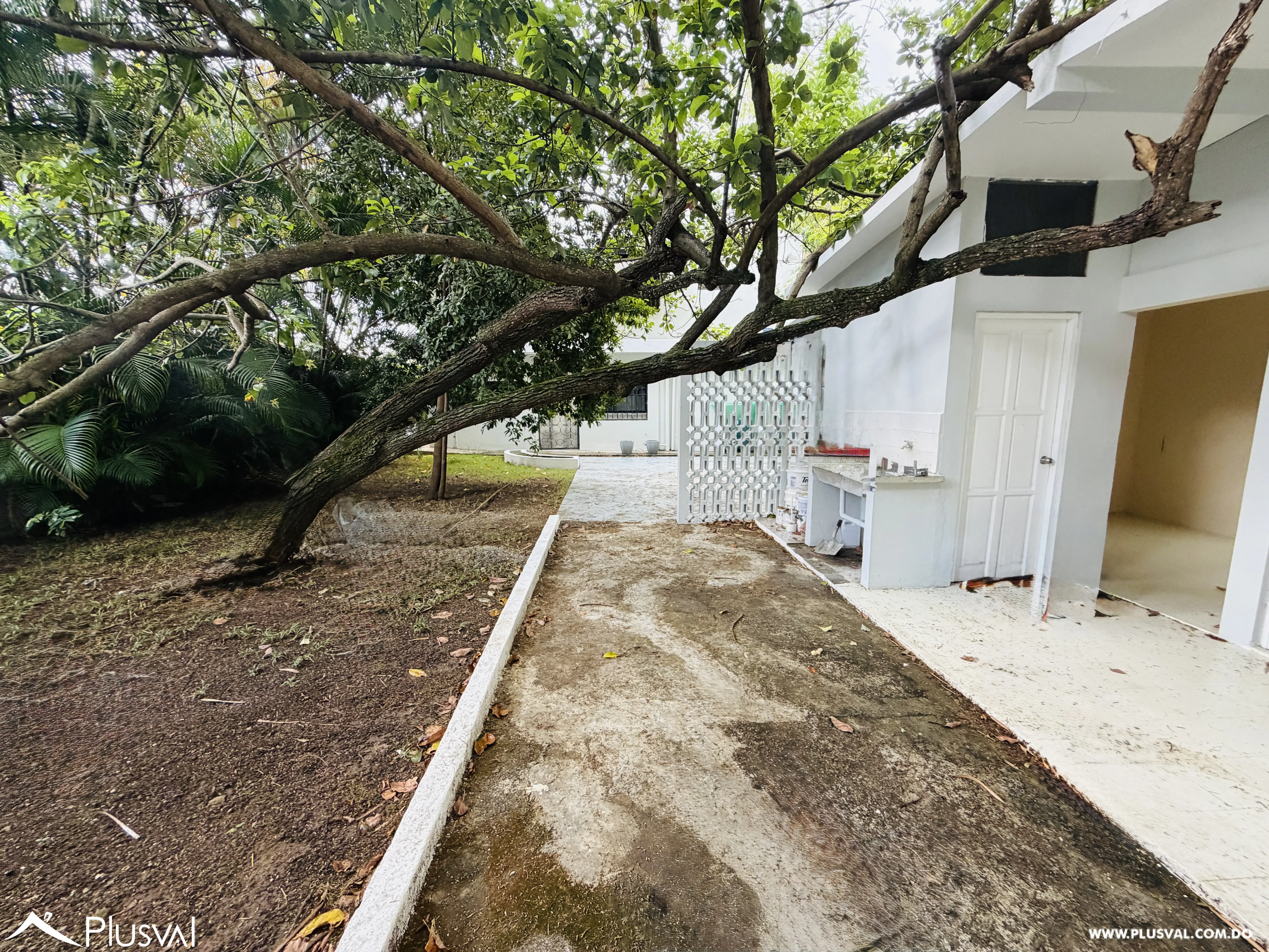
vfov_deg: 85.7
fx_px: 513
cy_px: 476
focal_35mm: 14
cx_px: 634
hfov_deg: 102.1
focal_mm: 2.22
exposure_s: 1/121
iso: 320
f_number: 2.2
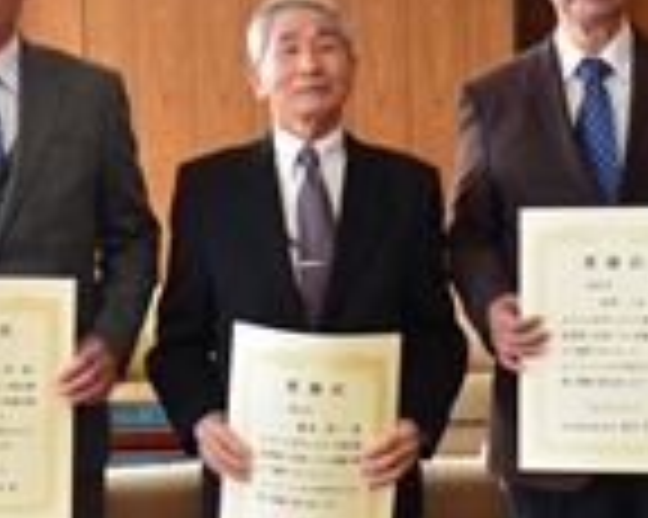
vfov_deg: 15.0
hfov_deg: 18.6
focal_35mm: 103
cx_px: 212
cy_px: 191
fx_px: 1967
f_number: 6.3
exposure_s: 1/100
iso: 800
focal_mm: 21
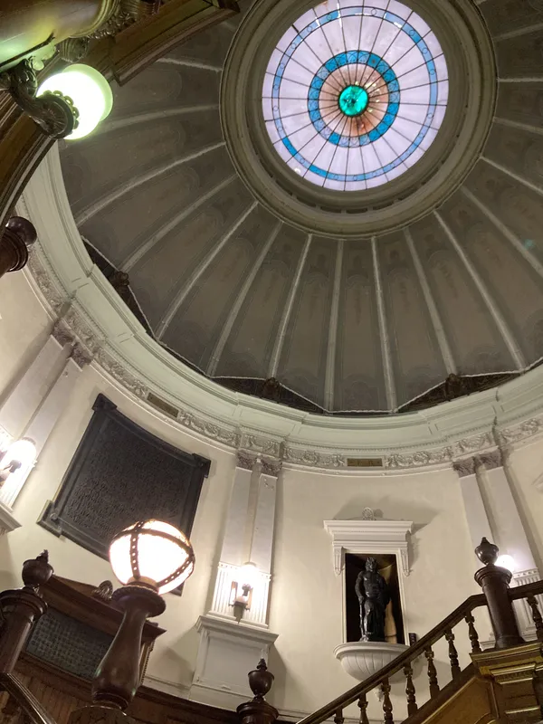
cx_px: 272
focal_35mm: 28
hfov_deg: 49.7
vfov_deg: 63.4
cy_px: 362
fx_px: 586
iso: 320
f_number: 1.8
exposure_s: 1/60
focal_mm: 3.99
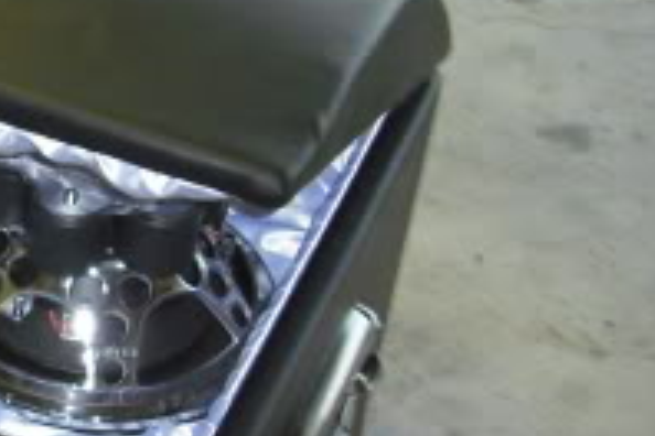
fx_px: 2329
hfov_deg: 14.7
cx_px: -390
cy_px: 241
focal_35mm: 128
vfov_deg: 10.7
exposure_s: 1/60
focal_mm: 6.2
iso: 200
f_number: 2.8
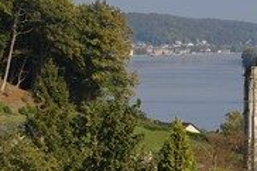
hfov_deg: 9.4
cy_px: 113
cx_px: 158
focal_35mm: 219
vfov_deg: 6.3
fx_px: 1562
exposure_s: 1/200
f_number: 10
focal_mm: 95
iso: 200
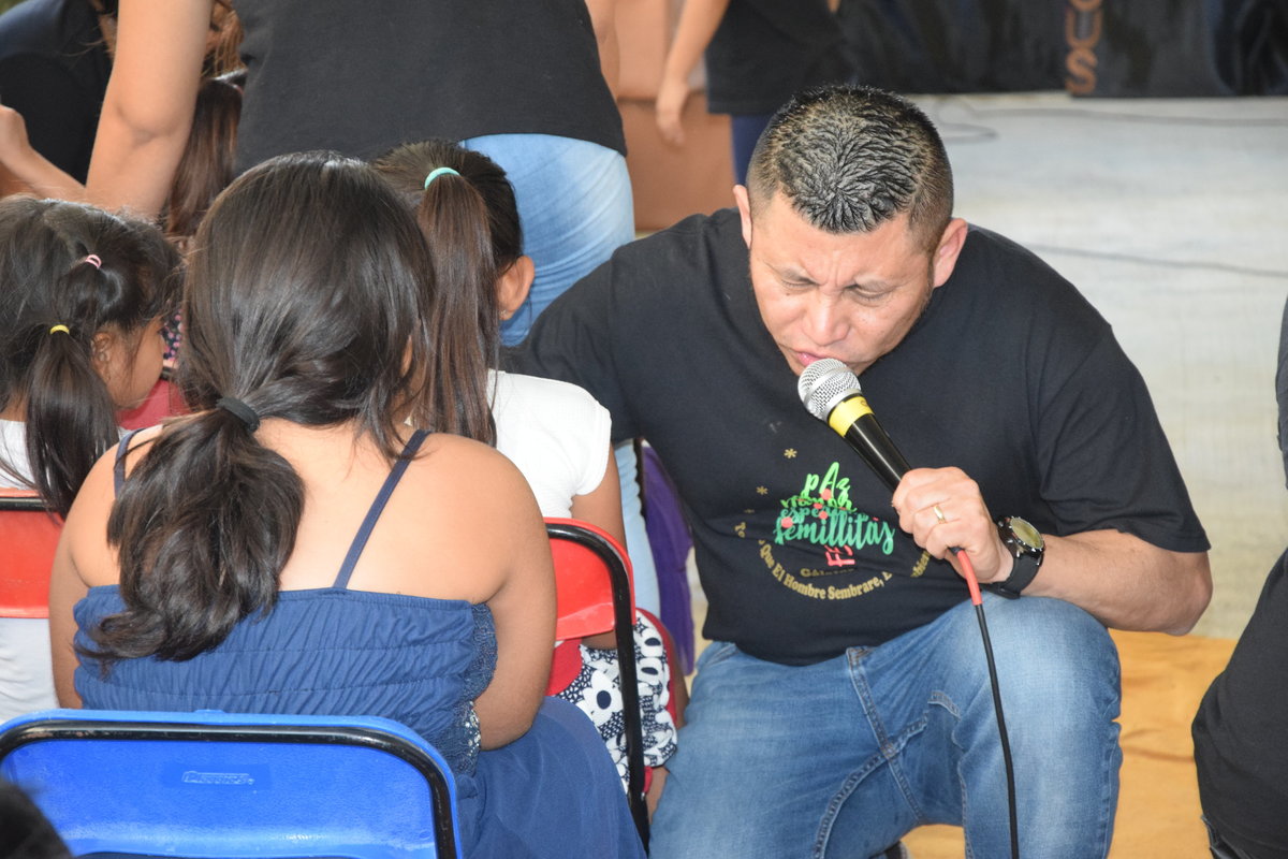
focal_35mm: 128
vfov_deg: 10.8
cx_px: 644
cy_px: 430
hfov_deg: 16.1
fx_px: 4561
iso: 2500
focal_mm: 85
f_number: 5.6
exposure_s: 1/125
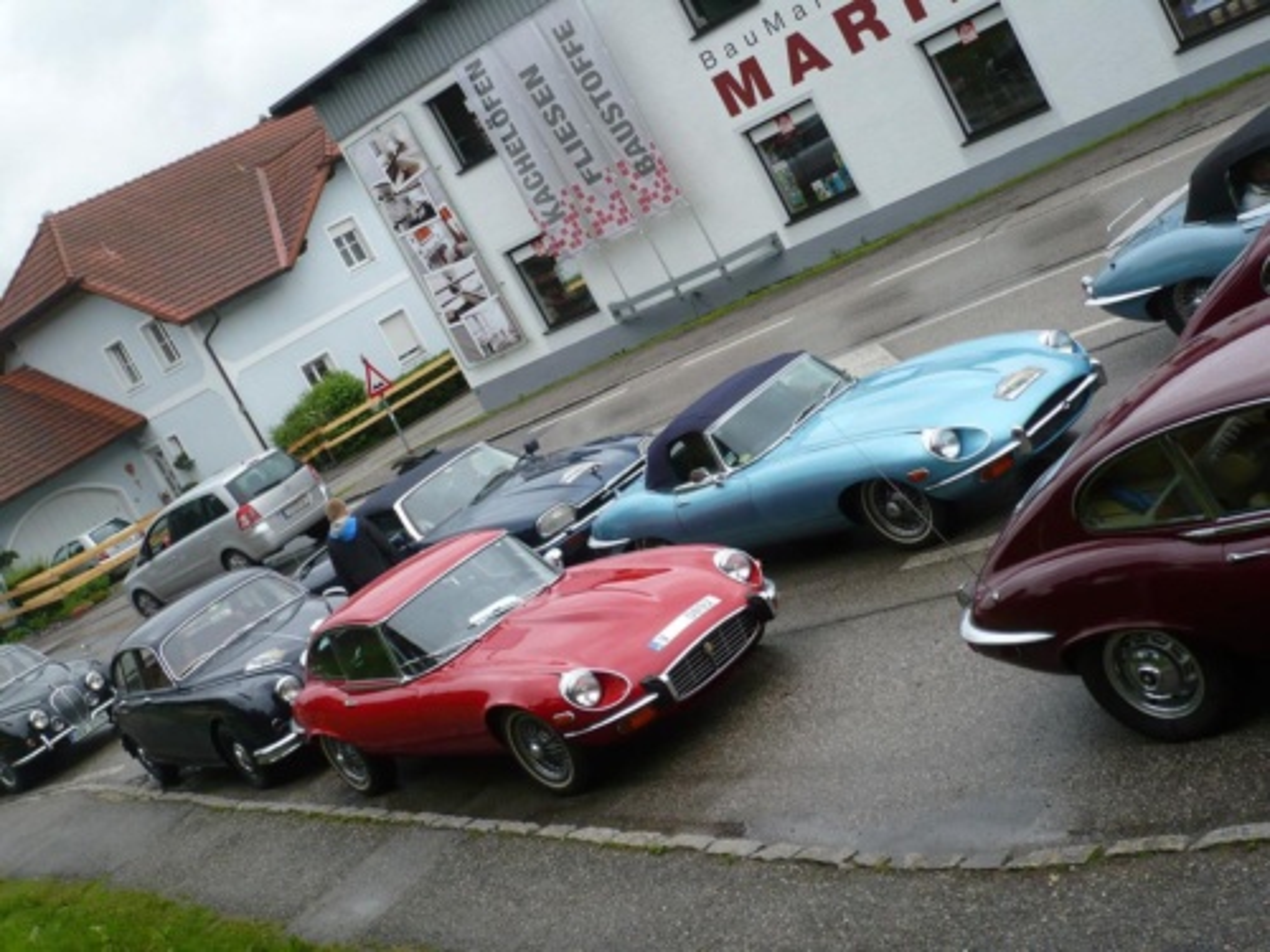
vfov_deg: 29.1
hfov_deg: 38.2
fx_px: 1834
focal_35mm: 50
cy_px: 476
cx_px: 635
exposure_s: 1/400
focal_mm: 8.3
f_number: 3.4
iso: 100
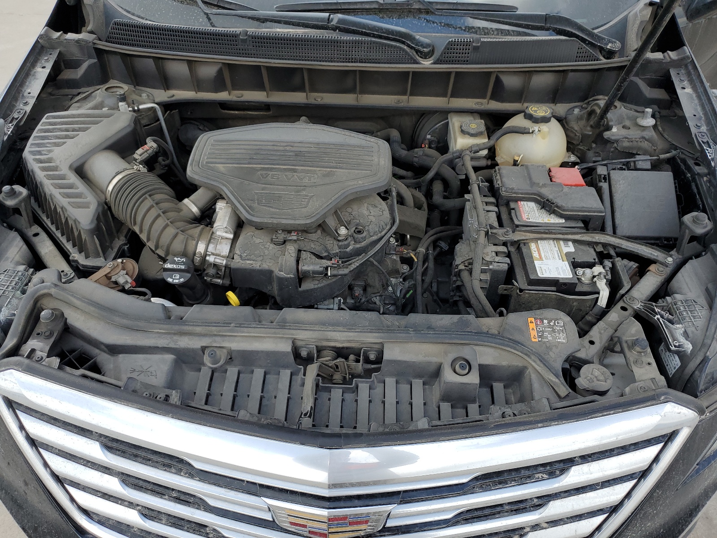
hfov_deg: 67.3
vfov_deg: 53.1
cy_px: 269
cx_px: 358
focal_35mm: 26
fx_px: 539
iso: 50
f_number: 1.5
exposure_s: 1/1000
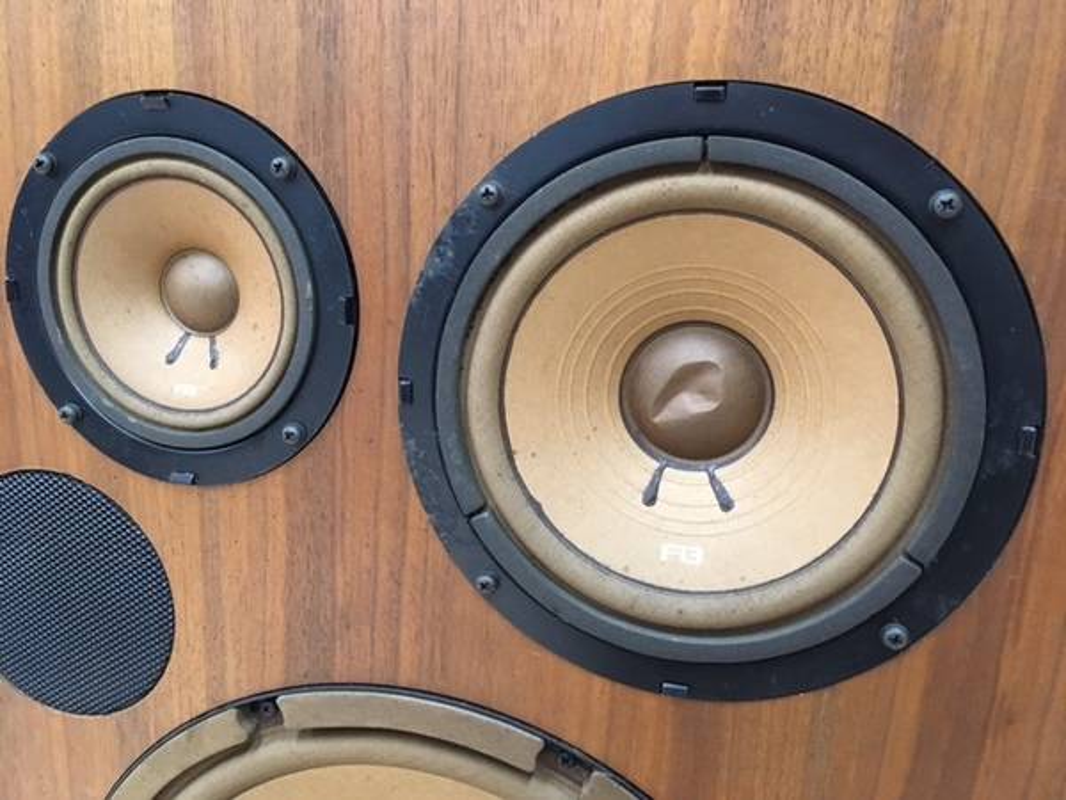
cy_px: 400
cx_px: 533
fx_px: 893
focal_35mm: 29
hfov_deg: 61.7
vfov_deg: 48.2
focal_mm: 4.15
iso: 200
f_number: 2.2
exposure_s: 1/30
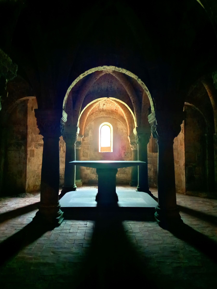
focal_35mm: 24
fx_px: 201
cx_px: 108
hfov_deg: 56.8
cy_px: 144
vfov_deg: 71.6
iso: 7600
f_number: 1.7
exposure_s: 1/8.33
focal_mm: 5.27
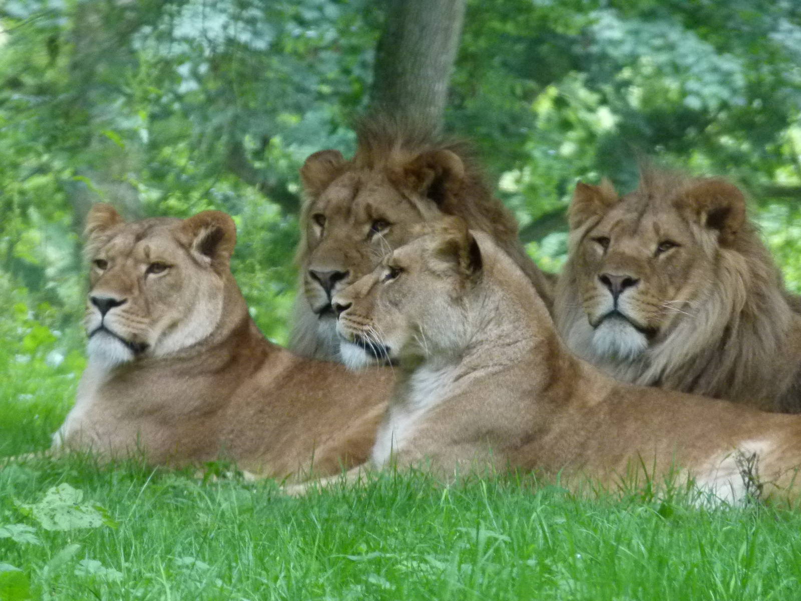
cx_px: 400
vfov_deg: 1.7
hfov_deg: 2.2
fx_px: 20548
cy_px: 300
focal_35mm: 888
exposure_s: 1/60
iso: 400
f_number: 5.2
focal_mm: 108
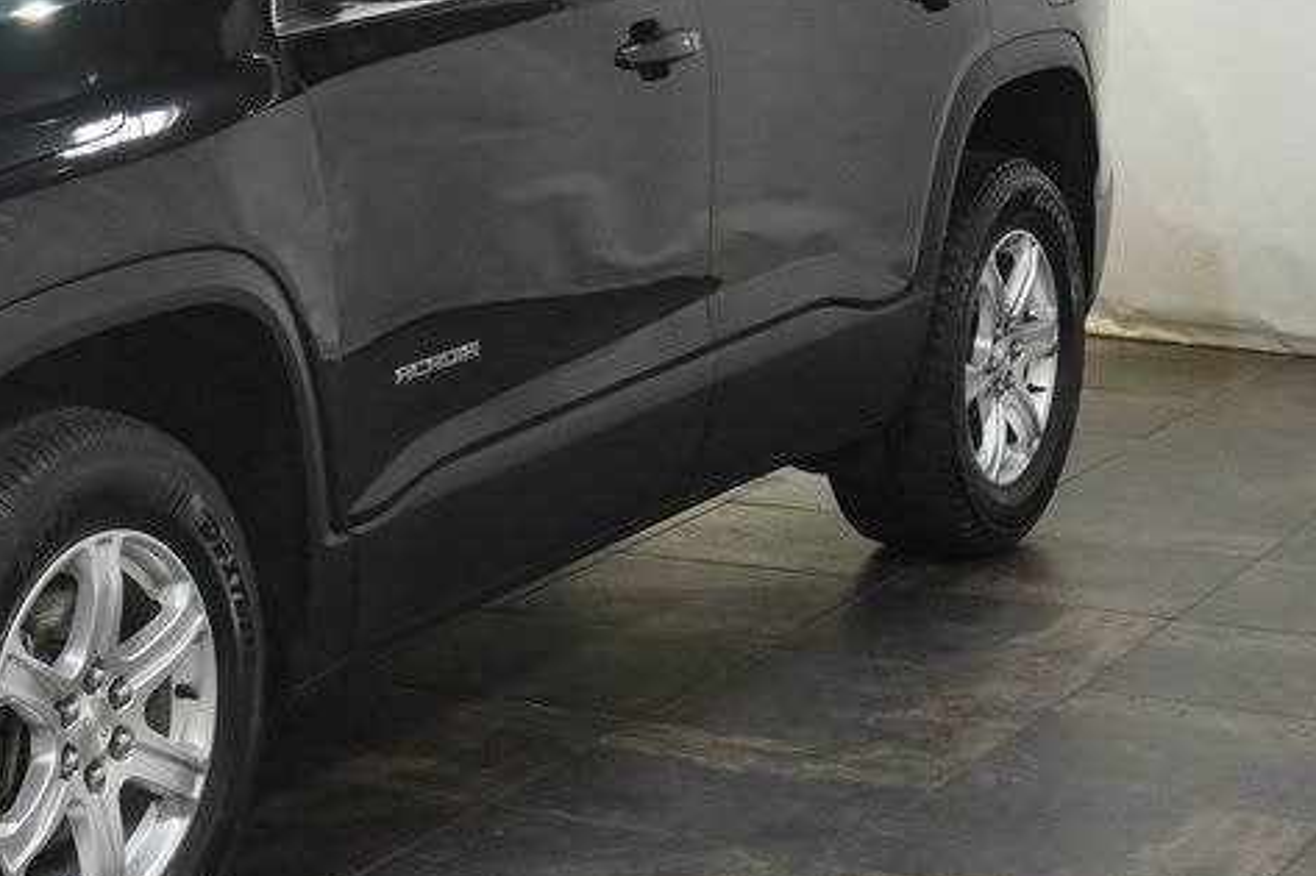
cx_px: -53
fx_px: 3325
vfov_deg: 15.0
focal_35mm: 91
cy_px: 355
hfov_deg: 21.5
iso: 2500
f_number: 10
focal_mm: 28
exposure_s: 1/50
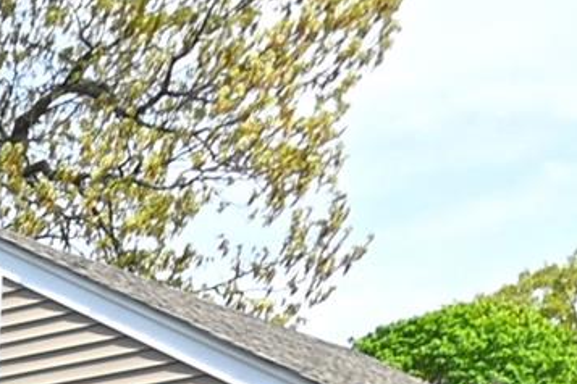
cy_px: 1019
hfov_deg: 17.0
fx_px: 1378
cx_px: -593
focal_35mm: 86
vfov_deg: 11.8
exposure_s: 1/200
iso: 100
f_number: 8
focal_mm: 10
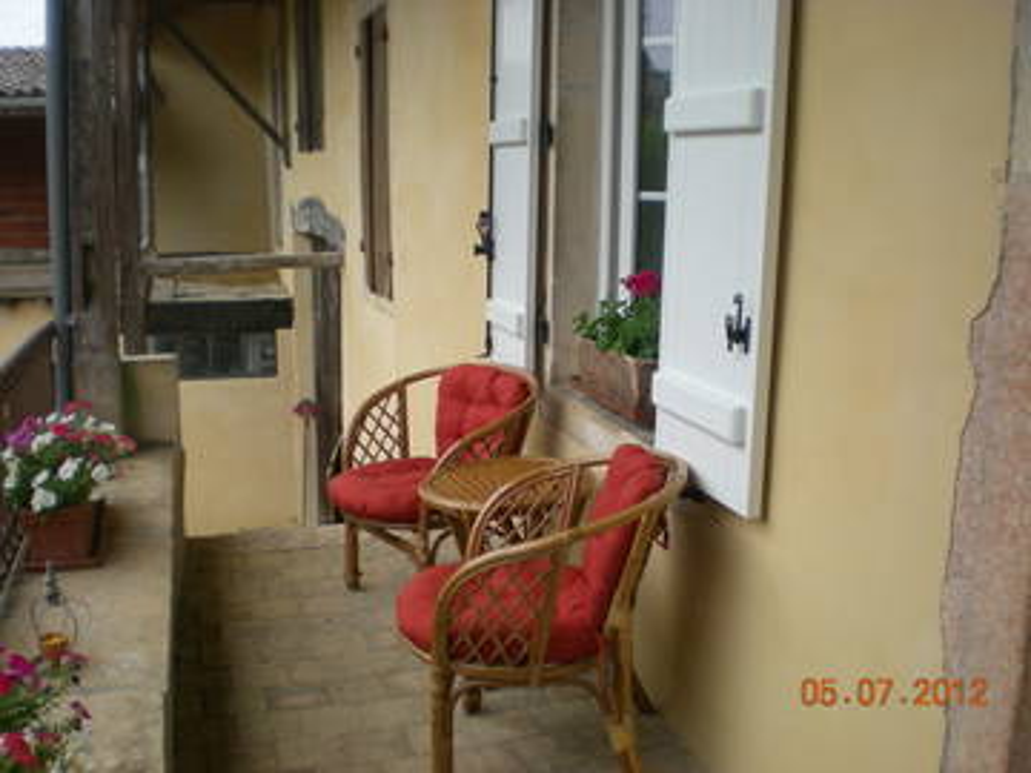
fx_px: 1132
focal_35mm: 38
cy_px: 386
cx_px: 516
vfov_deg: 37.7
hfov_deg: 49.0
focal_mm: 6.3
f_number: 3.1
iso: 50
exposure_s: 1/98.4
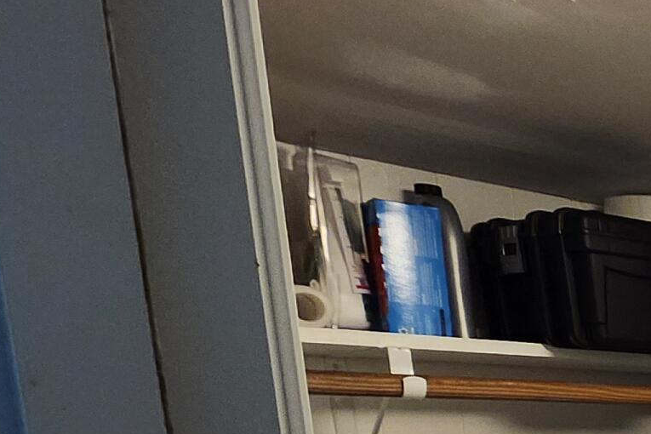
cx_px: 1223
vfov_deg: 21.8
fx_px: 958
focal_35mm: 53
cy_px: 626
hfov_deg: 21.1
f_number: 2.2
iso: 160
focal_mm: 1.74
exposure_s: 1/60
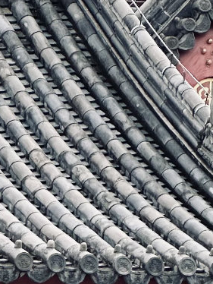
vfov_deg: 5.9
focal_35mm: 329
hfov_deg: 4.5
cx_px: 107
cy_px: 472
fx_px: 2696
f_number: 2.8
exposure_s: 1/297
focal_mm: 9
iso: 32
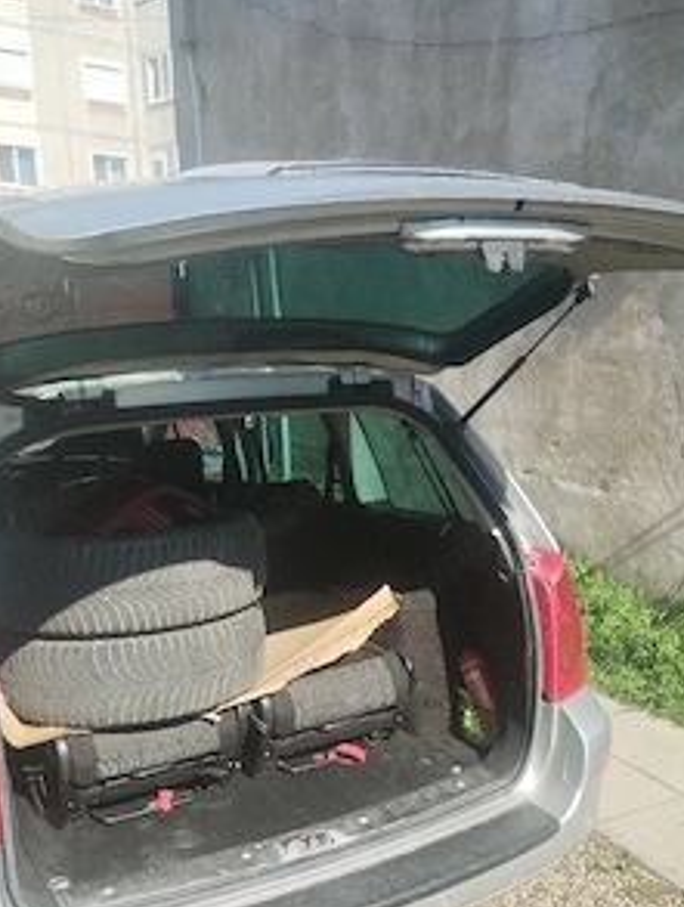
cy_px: 554
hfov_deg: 37.8
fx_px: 998
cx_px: 334
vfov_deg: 48.5
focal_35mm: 38
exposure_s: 1/556
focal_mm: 4.27
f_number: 1.8
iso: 100
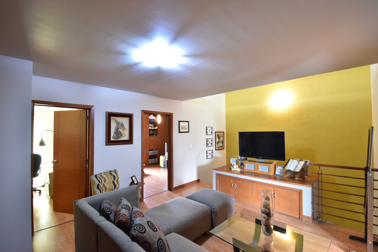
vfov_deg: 77.3
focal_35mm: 15
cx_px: 189
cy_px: 126
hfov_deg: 100.4
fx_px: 157
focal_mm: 10
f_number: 6.3
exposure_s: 1/3
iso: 800
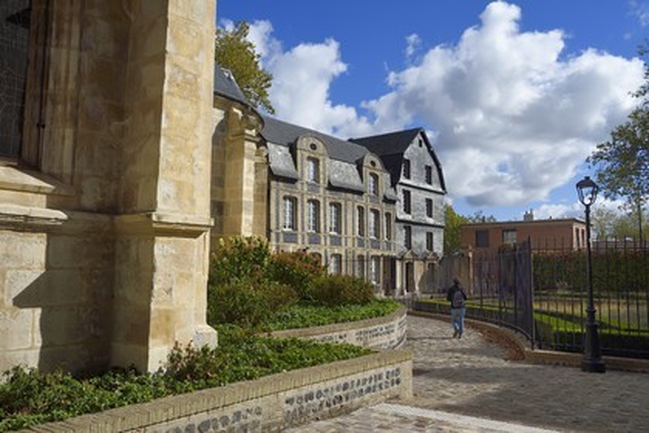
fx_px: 577
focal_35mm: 32
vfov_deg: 41.1
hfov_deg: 58.7
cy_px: 216
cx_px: 324
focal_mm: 32
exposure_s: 1/250
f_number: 14
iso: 200
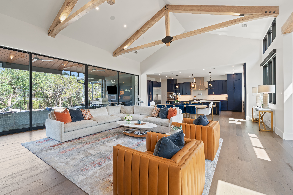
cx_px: 146
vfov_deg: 73.7
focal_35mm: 16
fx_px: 130
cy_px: 98
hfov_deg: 96.7
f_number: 9
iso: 160
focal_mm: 16
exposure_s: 1/1.67
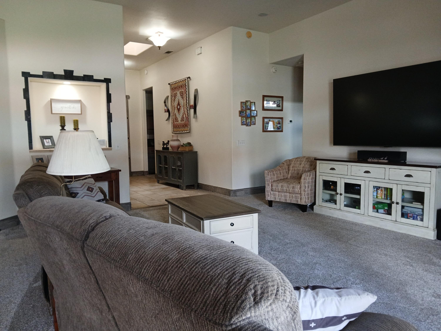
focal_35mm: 26
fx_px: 331
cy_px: 166
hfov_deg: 67.3
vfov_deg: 53.1
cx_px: 220
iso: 200
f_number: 1.8
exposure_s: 1/30
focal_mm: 3.98
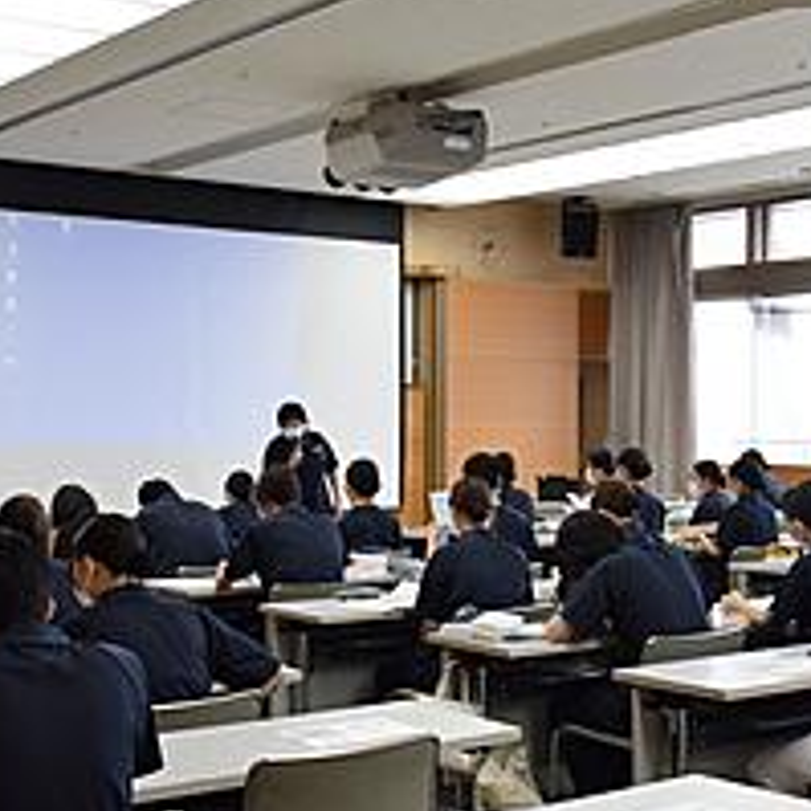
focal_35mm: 59
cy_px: 385
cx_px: 509
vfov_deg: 29.1
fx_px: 1560
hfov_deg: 29.0
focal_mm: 23
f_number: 6.3
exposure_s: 1/160
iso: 1250
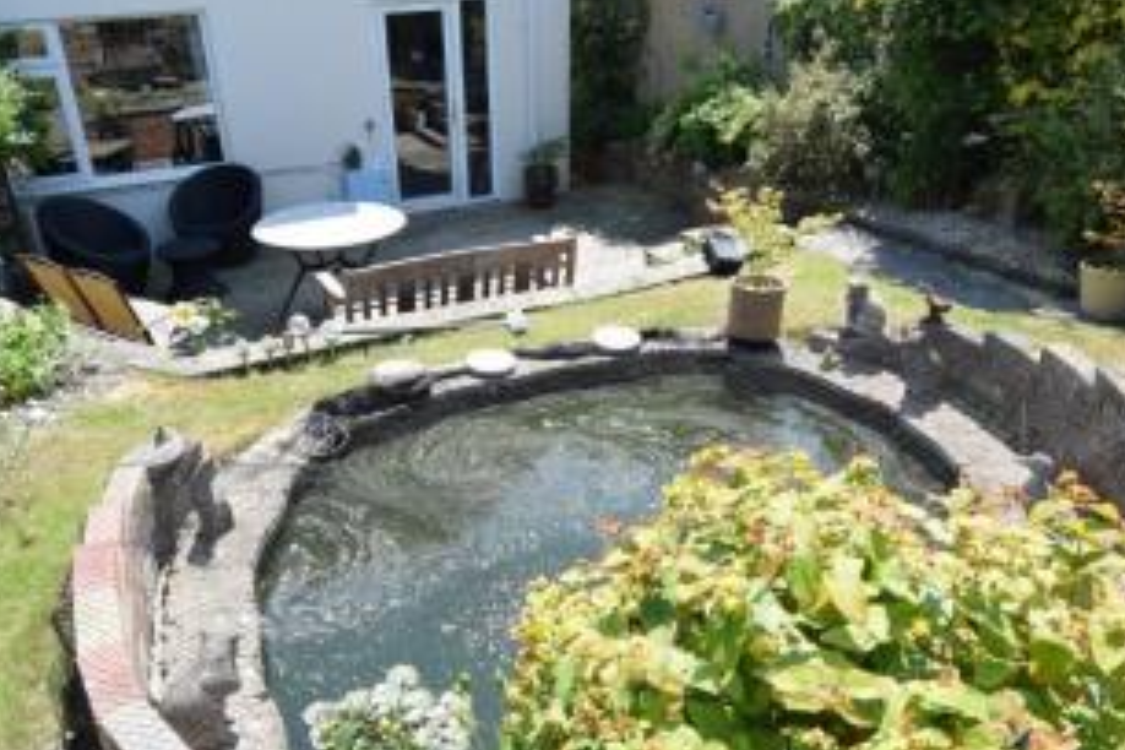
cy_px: 421
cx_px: 493
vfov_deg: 46.3
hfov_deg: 65.2
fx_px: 875
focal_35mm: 28
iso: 200
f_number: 8
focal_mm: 12
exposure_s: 1/250
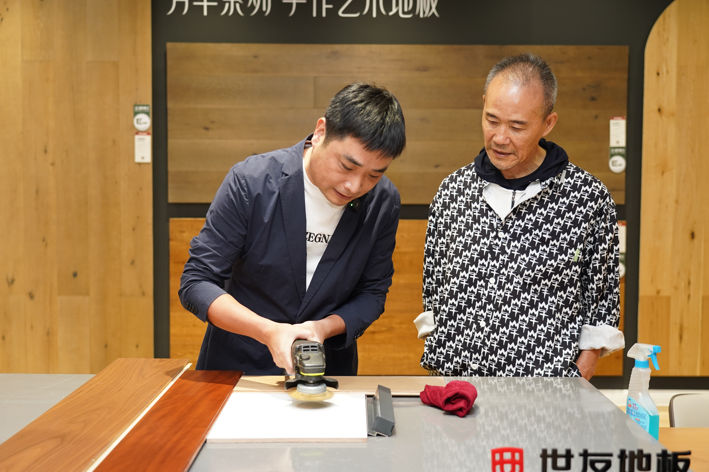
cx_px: 354
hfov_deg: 42.7
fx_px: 906
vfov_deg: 29.2
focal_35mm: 46
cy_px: 236
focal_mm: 46
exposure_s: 1/100
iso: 1000
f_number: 4
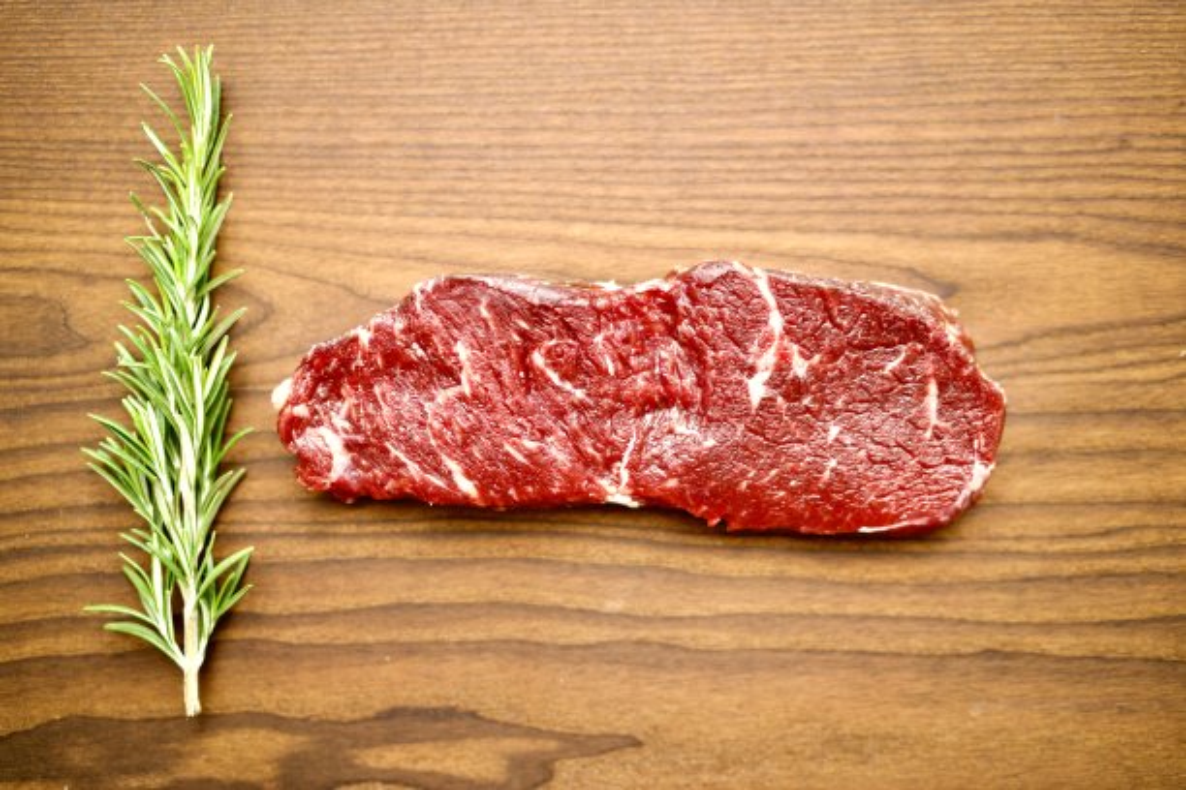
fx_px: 1153
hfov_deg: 54.4
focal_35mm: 35
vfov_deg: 37.9
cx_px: 593
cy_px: 395
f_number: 1.4
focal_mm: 35
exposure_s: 1/200
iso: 200
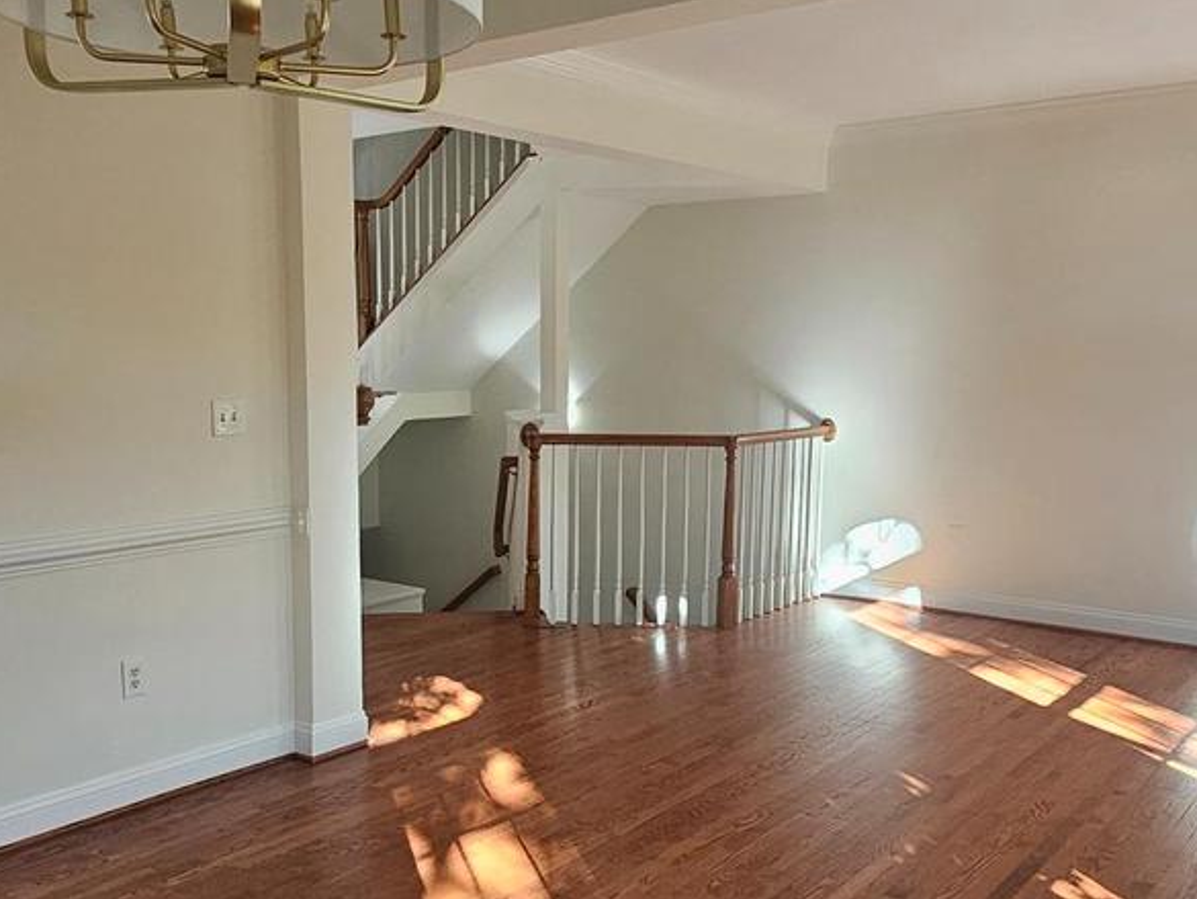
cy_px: 532
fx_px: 1107
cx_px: 544
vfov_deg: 44.0
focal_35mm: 32
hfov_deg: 56.7
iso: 125
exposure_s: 1/60
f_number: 2.2
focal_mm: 2.2
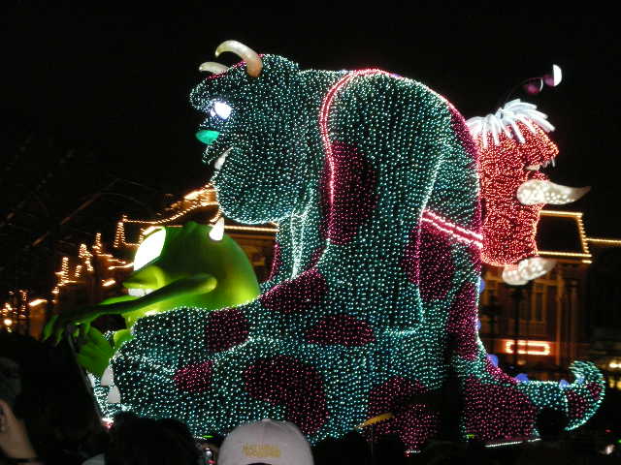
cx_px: 310
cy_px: 232
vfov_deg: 14.1
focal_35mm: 105
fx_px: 1884
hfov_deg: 18.7
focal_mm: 17.1
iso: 400
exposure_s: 1/9.4
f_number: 4.7
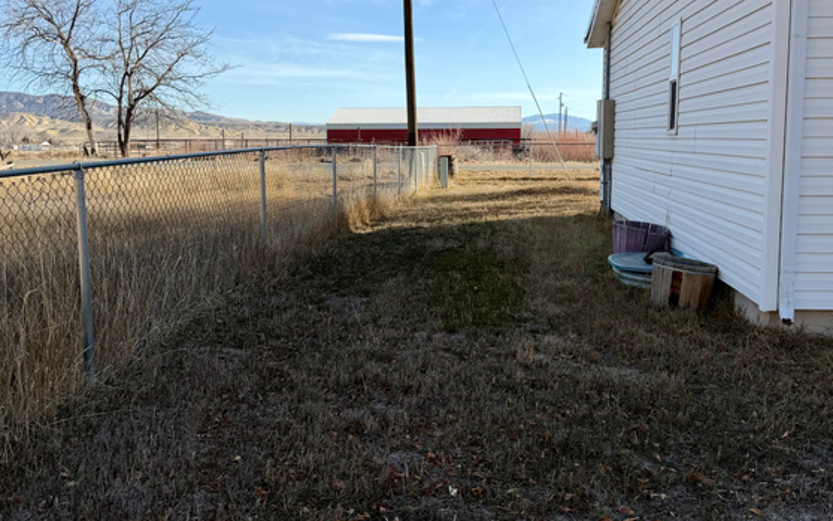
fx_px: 795
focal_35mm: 35
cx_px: 422
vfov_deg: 36.3
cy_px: 234
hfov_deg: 55.3
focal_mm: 6.76
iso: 80
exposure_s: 1/3953
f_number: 1.78
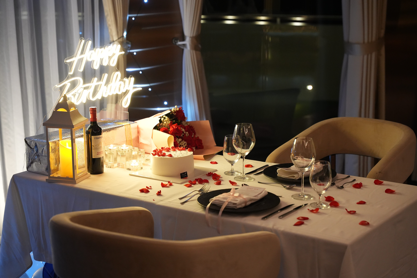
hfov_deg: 30.7
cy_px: 139
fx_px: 759
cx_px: 208
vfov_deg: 20.8
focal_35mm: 66
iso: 4000
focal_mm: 65.5
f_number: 3.2
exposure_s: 1/100
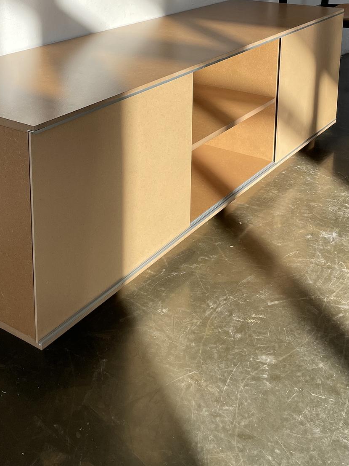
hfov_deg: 30.8
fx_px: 632
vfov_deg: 38.1
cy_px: 61
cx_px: 144
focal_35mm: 47
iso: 32
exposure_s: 1/1092
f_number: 1.6
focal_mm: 4.2
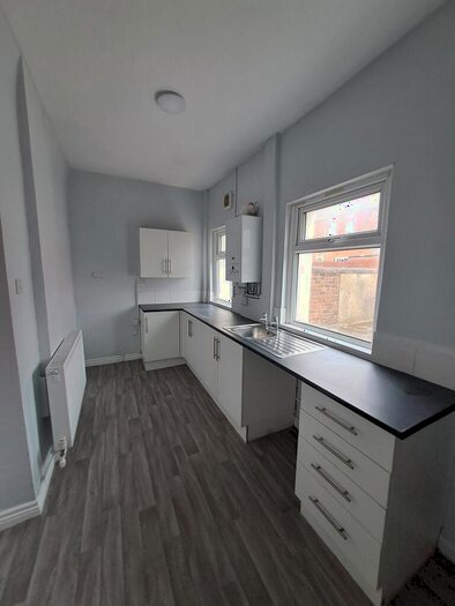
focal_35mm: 13
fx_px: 228
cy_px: 303
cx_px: 228
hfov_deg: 89.9
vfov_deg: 106.2
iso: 64
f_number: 2.2
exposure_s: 1/50
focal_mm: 1.42
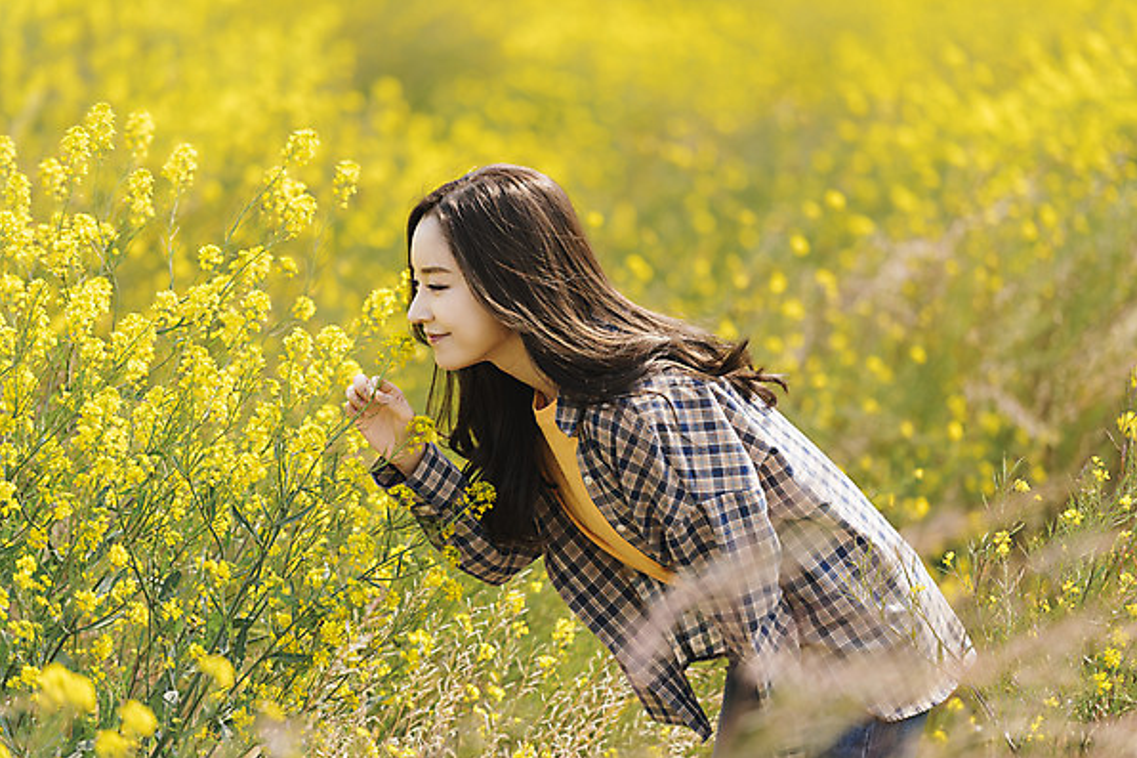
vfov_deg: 7.4
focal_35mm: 186
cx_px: 568
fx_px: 5873
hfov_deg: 11.1
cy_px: 380
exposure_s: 1/1000
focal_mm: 185
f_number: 2.8
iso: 100
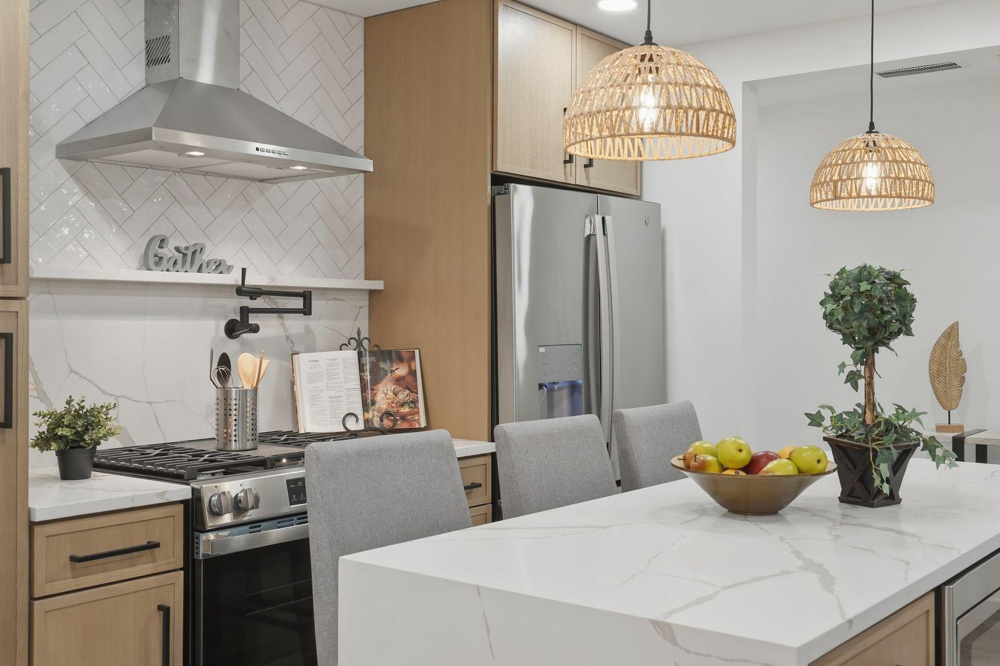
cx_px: 590
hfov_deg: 50.4
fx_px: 1055
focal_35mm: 38
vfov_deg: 35.0
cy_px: 316
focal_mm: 30
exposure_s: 1/10
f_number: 8
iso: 200
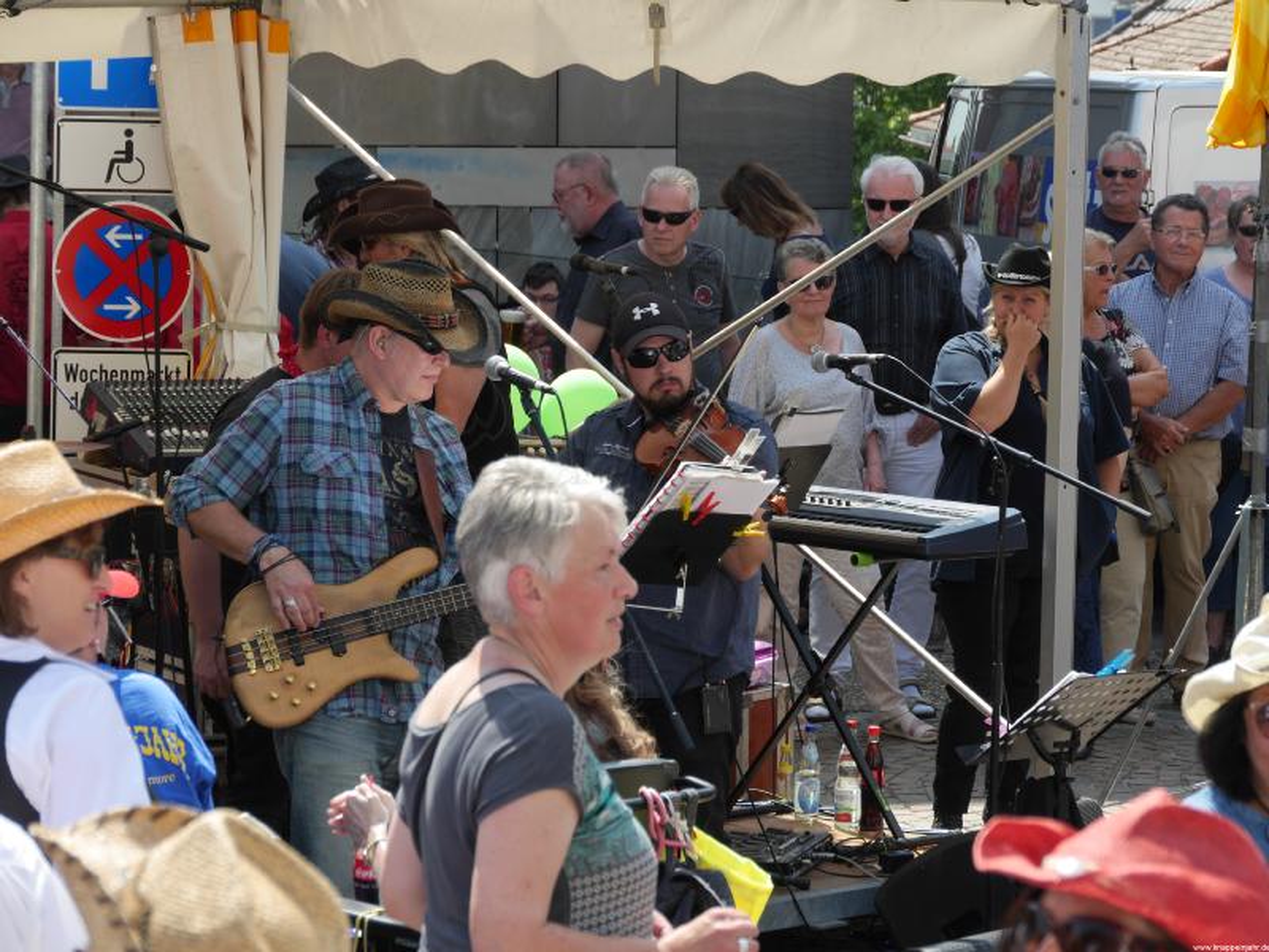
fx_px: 5352
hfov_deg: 13.5
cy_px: 476
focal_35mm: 146
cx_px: 634
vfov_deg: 10.2
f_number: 6.3
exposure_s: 1/320
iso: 200
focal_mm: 73
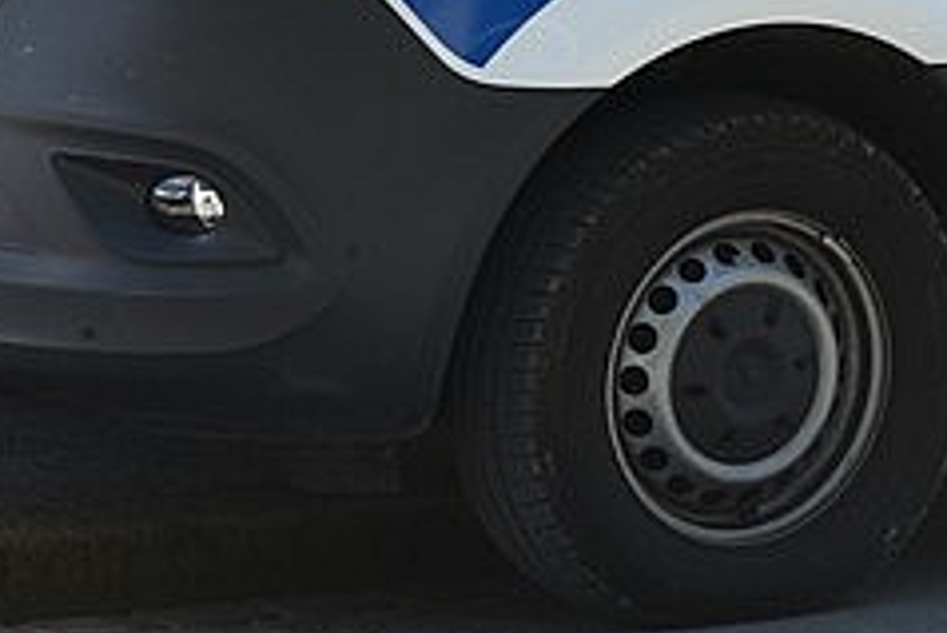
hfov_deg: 6.7
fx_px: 7949
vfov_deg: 4.5
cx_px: 1285
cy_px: -315
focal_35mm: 302
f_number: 8
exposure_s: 1/250
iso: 320
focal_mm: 80
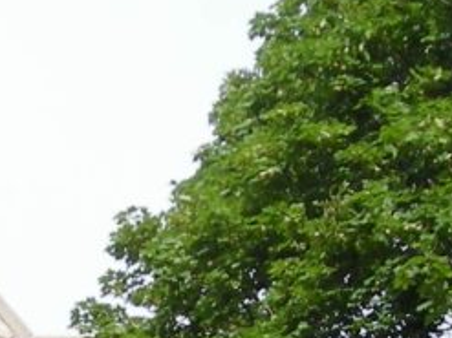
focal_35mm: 236
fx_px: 3080
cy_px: 822
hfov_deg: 8.3
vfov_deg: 6.0
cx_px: -7
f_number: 3.2
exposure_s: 1/444
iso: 50
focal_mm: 6.3
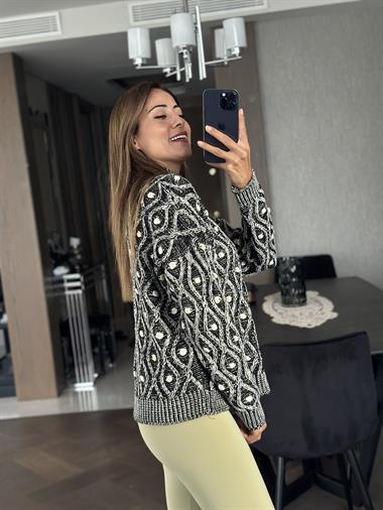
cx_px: 192
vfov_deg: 39.6
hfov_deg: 30.3
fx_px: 708
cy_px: 255
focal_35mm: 48
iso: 400
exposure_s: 1/40
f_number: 1.78
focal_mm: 6.86
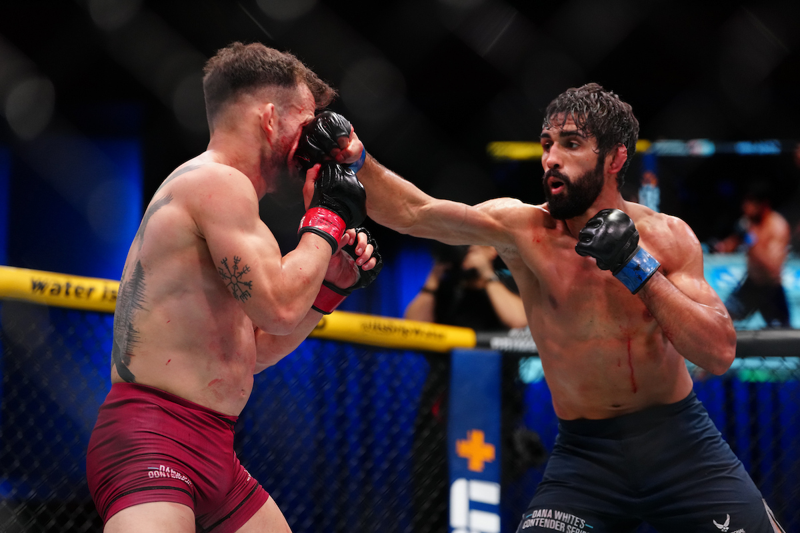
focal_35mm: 95
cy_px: 266
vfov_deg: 14.4
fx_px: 2111
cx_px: 400
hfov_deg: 21.5
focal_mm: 95
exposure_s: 1/800
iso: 3200
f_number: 2.8
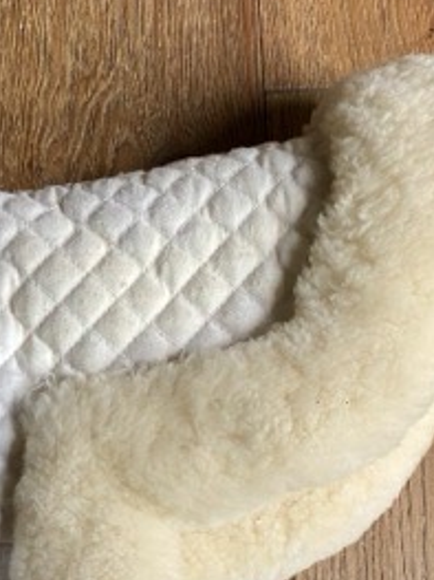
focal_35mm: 89
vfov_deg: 21.5
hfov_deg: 15.5
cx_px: -175
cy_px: 534
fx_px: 1489
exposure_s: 1/122
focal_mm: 4.25
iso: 64
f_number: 1.8
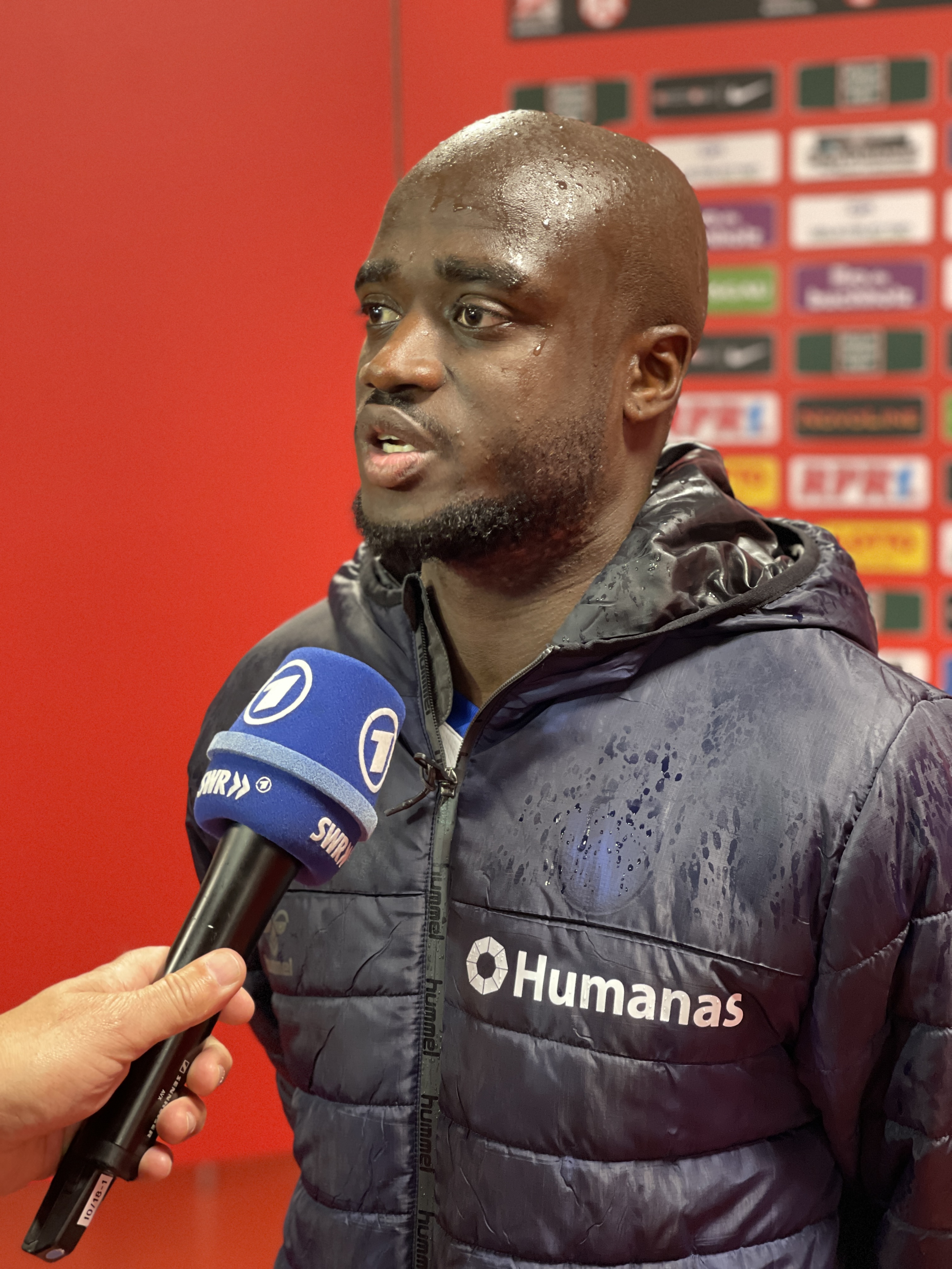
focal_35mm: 64
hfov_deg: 22.9
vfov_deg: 30.3
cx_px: 476
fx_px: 2347
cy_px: 634
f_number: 2.2
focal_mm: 7.5
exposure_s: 1/33
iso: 400
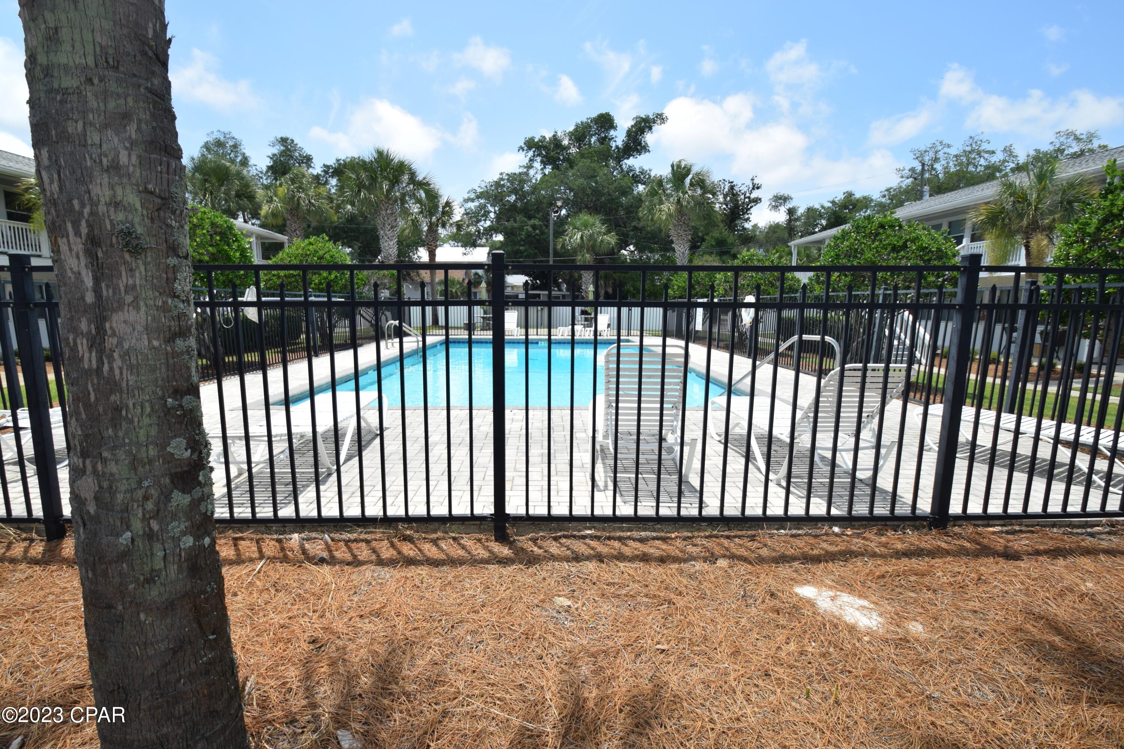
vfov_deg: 72.0
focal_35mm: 16
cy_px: 374
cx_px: 562
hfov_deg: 95.0
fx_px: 515
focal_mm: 11
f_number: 10
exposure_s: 1/400
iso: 200
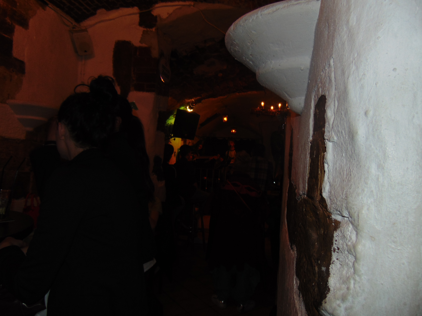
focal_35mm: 25
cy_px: 158
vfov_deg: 54.9
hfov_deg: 69.4
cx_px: 211
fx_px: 305
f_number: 3
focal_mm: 4.5
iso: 80
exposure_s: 1/8
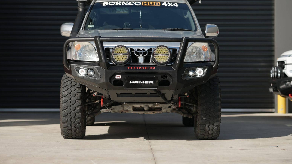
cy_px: 61
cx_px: 139
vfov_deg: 11.0
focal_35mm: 110
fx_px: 852
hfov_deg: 19.5
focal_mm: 85
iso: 160
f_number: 2.2
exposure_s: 1/160
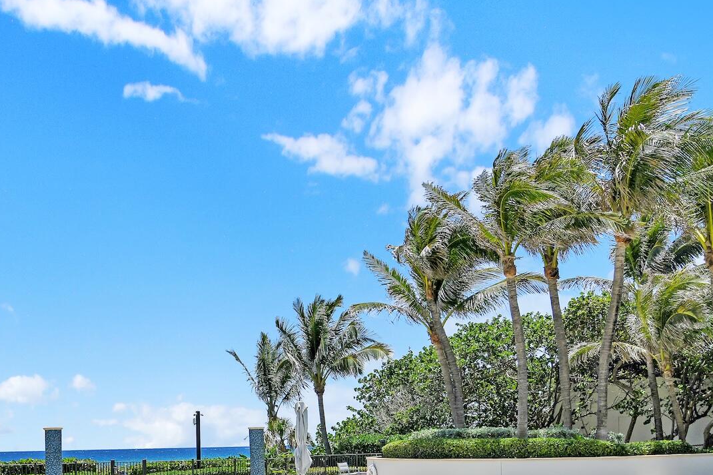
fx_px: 693
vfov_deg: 35.3
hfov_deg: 50.2
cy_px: 442
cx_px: 113
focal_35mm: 35
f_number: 8
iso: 200
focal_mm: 16
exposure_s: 1/2000
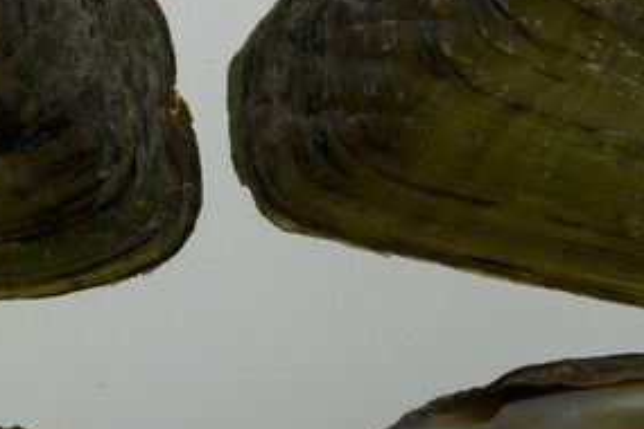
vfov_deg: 5.4
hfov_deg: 8.0
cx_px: -233
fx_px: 4526
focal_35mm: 253
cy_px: 202
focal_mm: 60
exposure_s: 1/125
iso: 100
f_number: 10
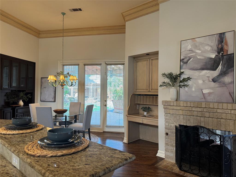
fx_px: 164
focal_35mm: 24
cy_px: 88
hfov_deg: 71.6
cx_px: 118
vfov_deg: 56.8
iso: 200
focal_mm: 6.76
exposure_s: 1/120
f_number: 1.78
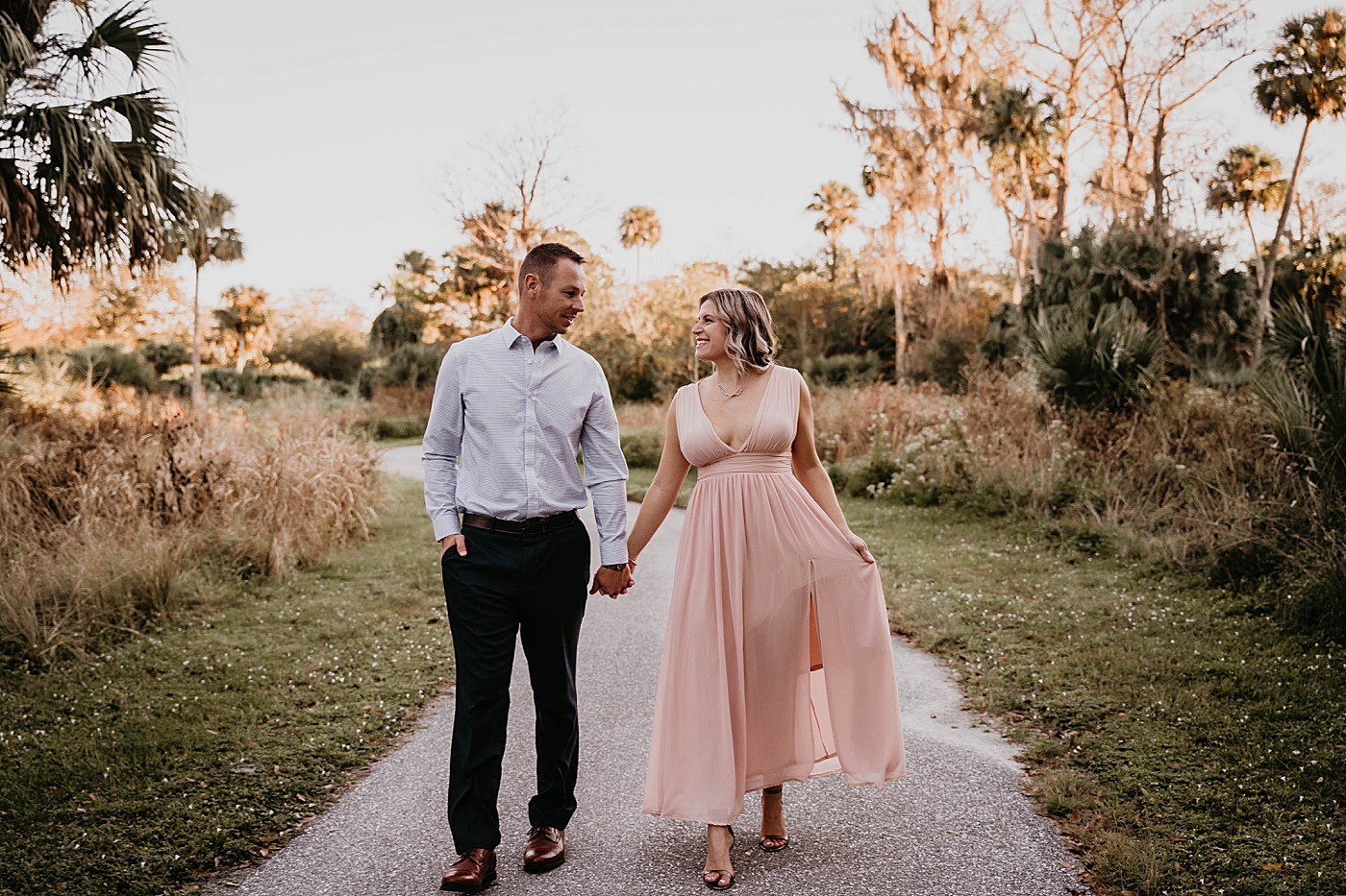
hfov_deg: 49.6
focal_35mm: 39
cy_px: 448
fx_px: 1458
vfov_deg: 34.2
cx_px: 673
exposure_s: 1/250
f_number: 2.8
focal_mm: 39
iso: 250
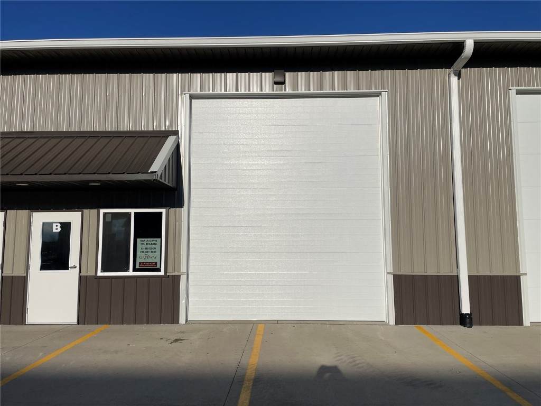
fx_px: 406
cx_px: 270
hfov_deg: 67.3
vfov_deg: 53.1
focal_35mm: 26
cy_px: 203
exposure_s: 1/11905
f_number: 1.6
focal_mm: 4.2
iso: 32
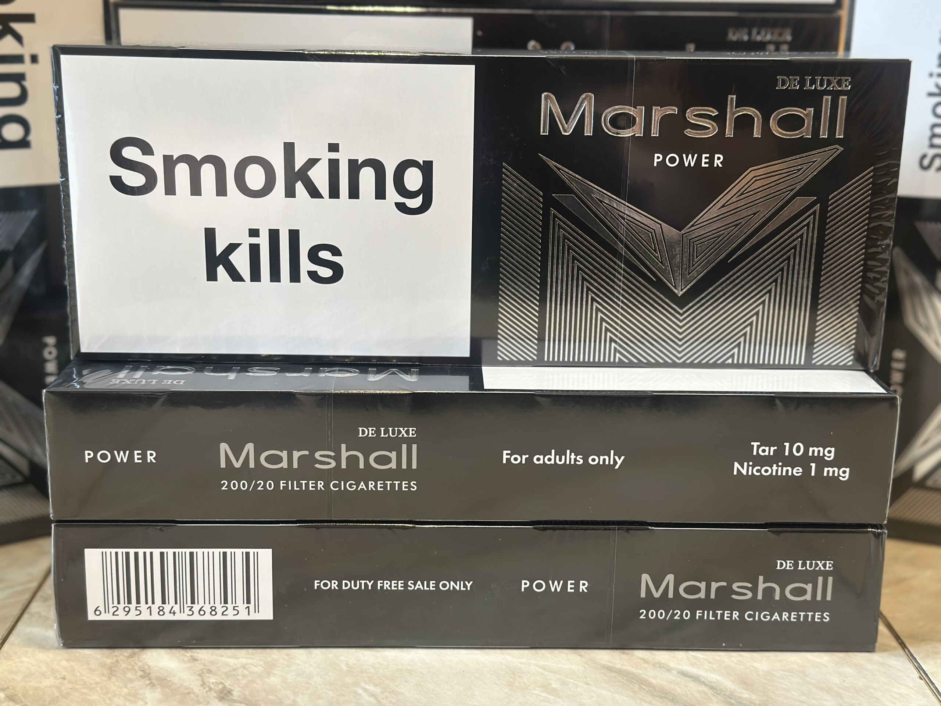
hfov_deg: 39.7
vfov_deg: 30.3
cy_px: 353
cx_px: 470
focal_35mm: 48
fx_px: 1305
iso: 160
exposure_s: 1/60
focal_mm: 6.86
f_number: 1.78
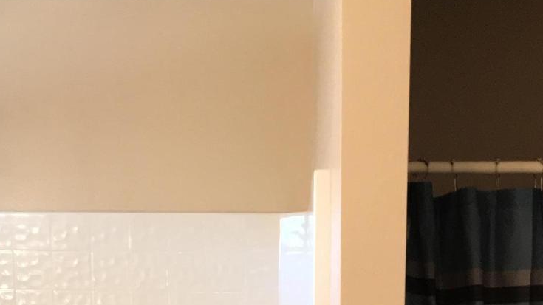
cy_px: 552
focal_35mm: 83
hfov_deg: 25.6
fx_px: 1195
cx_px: 240
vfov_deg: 13.1
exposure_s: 1/30
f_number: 1.8
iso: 64
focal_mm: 3.99
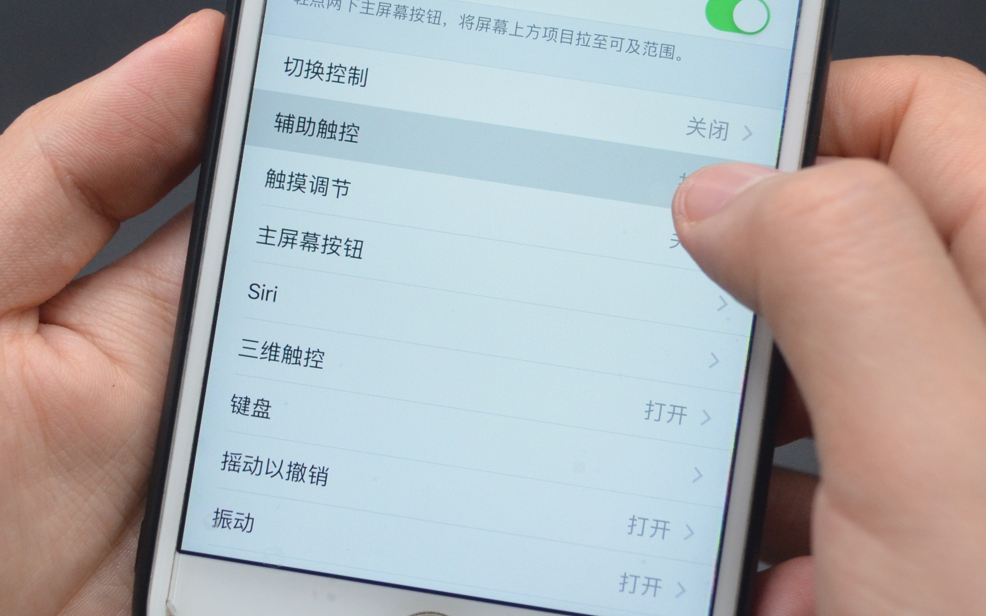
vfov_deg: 20.0
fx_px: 1747
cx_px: 394
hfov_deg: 31.4
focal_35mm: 65
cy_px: 218
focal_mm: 24
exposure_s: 1/500
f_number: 4
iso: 1250
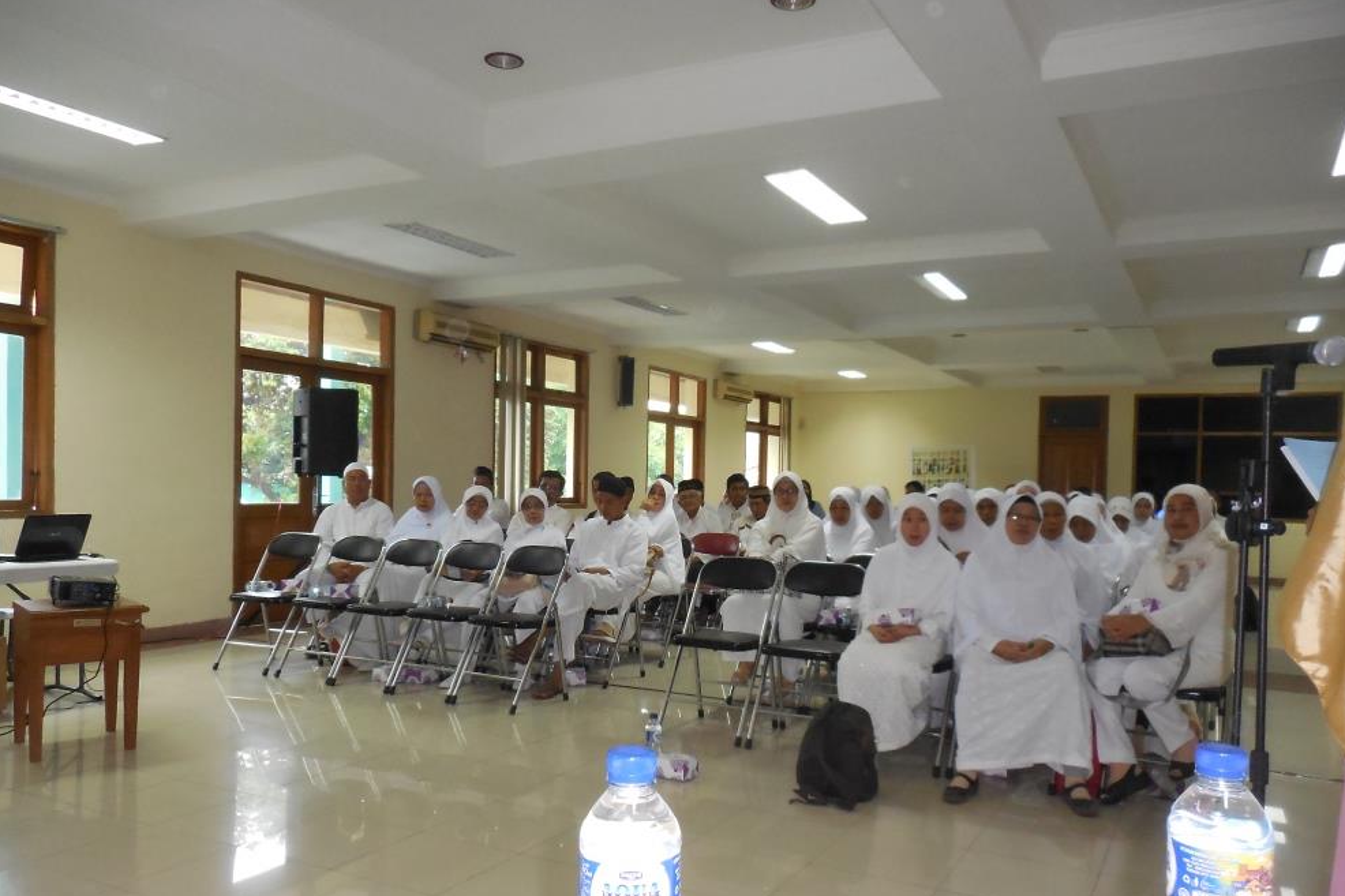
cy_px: 510
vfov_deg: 47.8
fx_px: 1009
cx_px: 674
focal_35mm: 27
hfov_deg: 67.4
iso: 640
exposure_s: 1/25
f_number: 3.7
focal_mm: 4.5
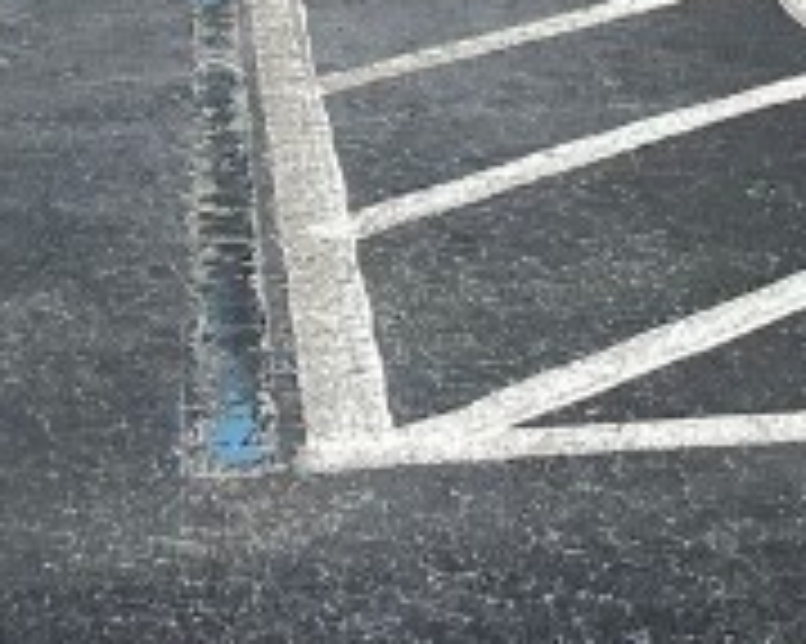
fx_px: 3457
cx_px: 887
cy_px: -1022
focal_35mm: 145
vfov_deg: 9.3
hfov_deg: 13.0
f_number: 1.6
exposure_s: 1/2618
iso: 32
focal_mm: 4.2
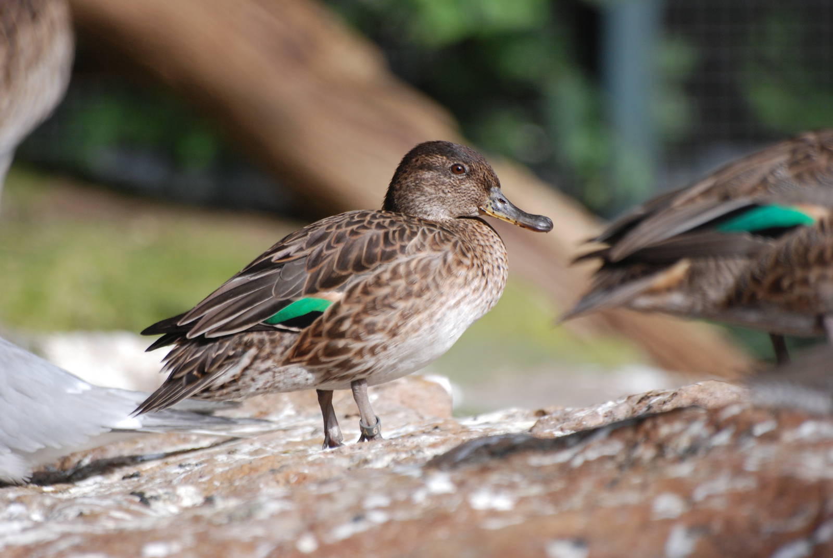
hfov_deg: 4.6
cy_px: 279
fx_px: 10425
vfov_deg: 3.1
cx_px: 416
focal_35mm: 450
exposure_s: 1/500
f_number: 5.6
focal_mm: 300
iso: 400
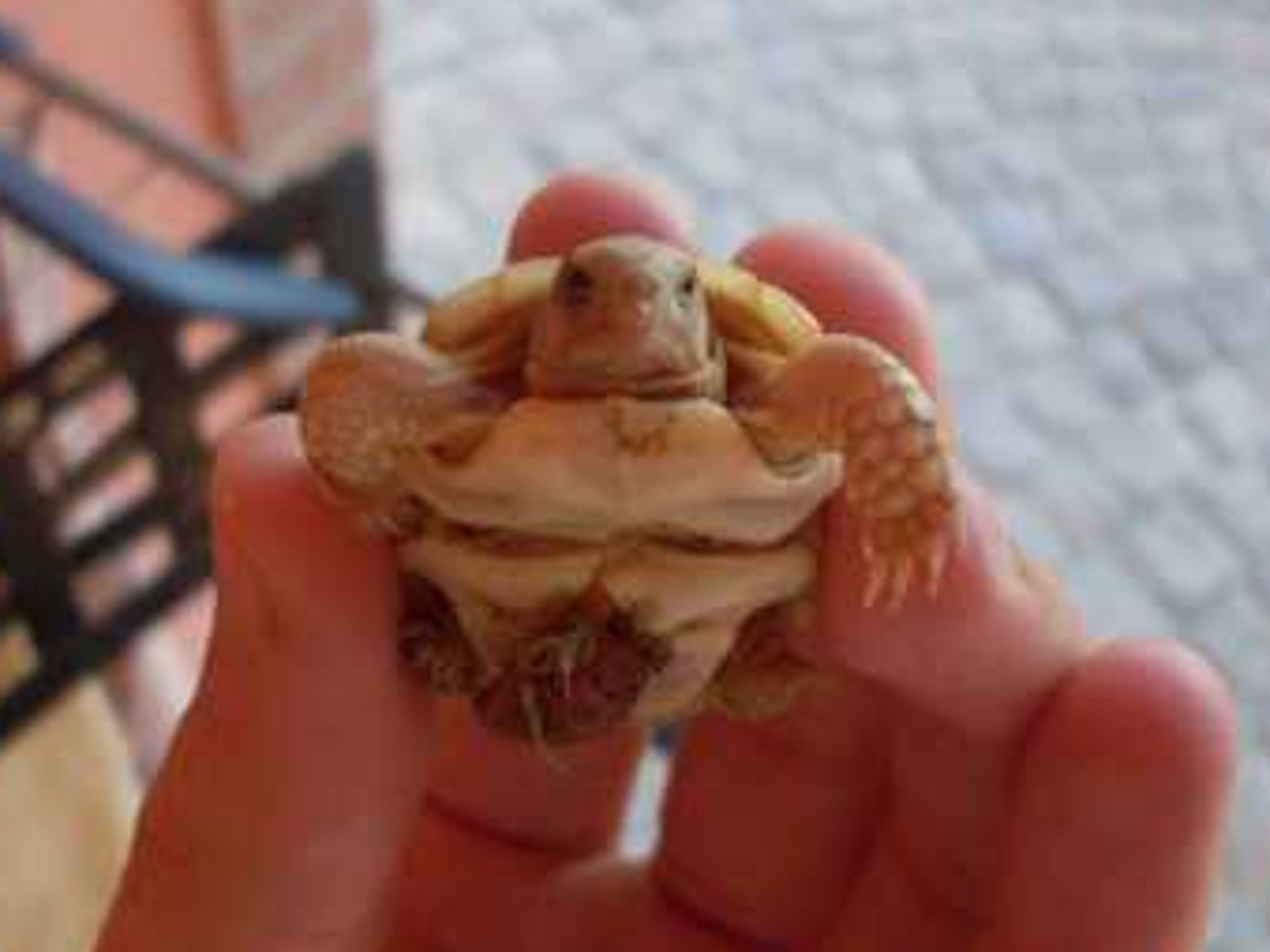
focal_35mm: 56
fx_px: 2054
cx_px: 584
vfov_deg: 26.1
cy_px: 440
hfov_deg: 34.3
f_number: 2.8
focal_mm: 6.3
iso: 120
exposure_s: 1/45
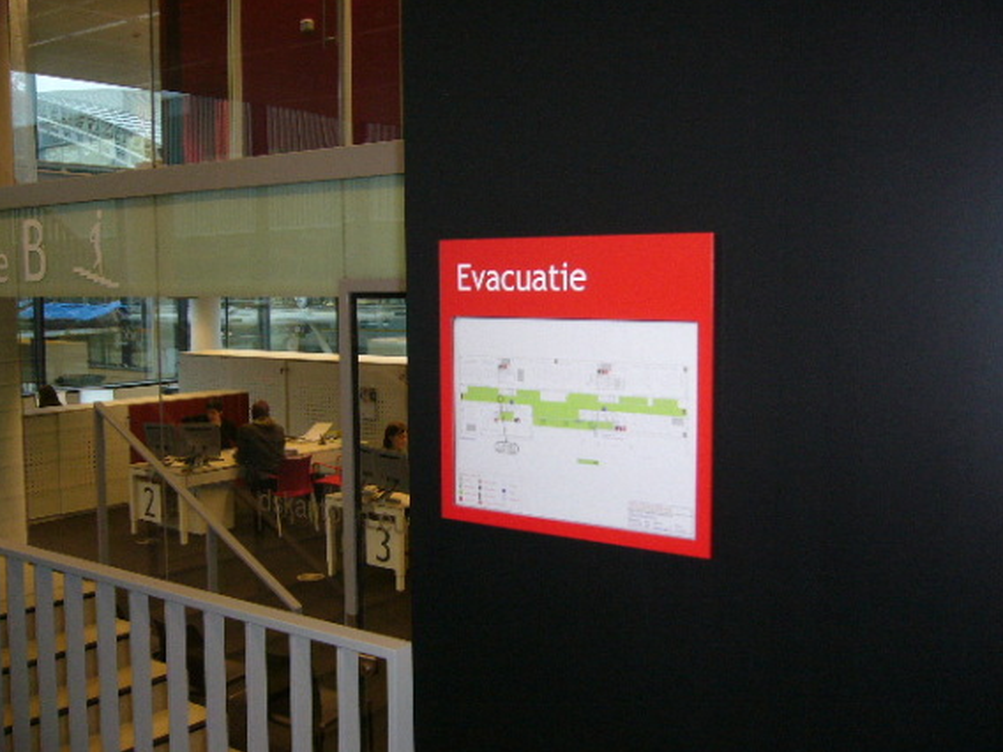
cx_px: 487
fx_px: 1072
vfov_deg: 38.7
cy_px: 358
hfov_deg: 50.1
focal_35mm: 37
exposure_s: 1/60
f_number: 2.8
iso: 160
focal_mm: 5.8
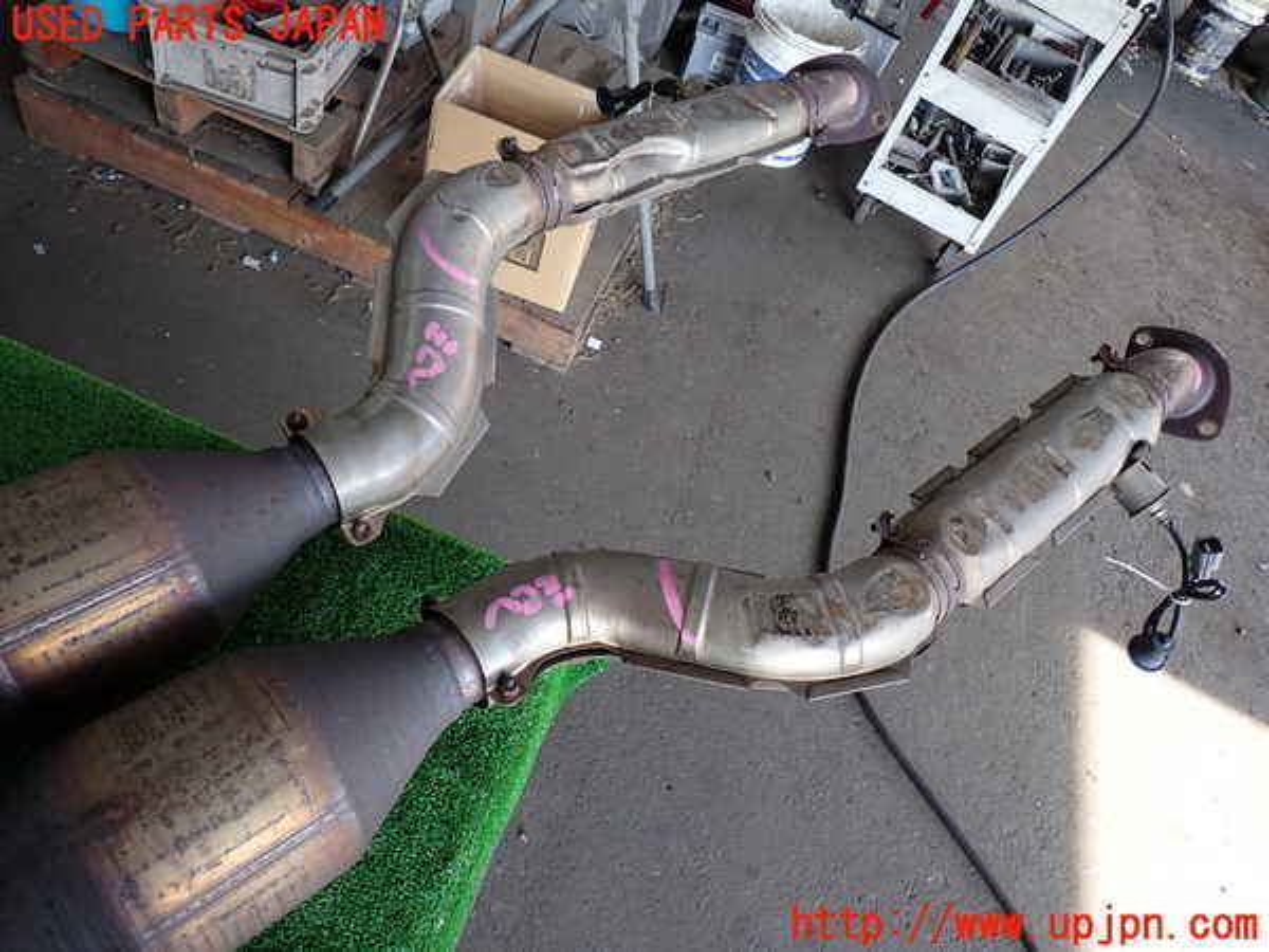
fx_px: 916
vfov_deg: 54.9
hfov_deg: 69.4
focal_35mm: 25
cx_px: 634
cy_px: 476
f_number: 2.8
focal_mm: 4.5
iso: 100
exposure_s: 1/80
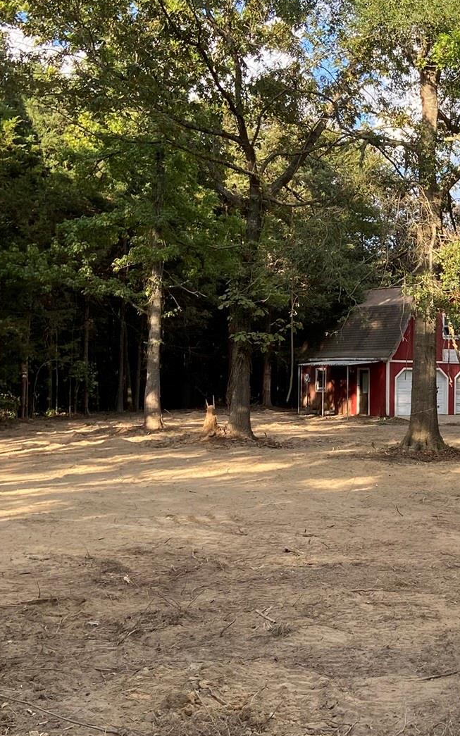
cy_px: 408
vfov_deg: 37.5
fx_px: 1083
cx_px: 580
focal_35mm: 54
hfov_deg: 21.8
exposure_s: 1/481
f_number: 1.8
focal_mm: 4.25
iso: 32
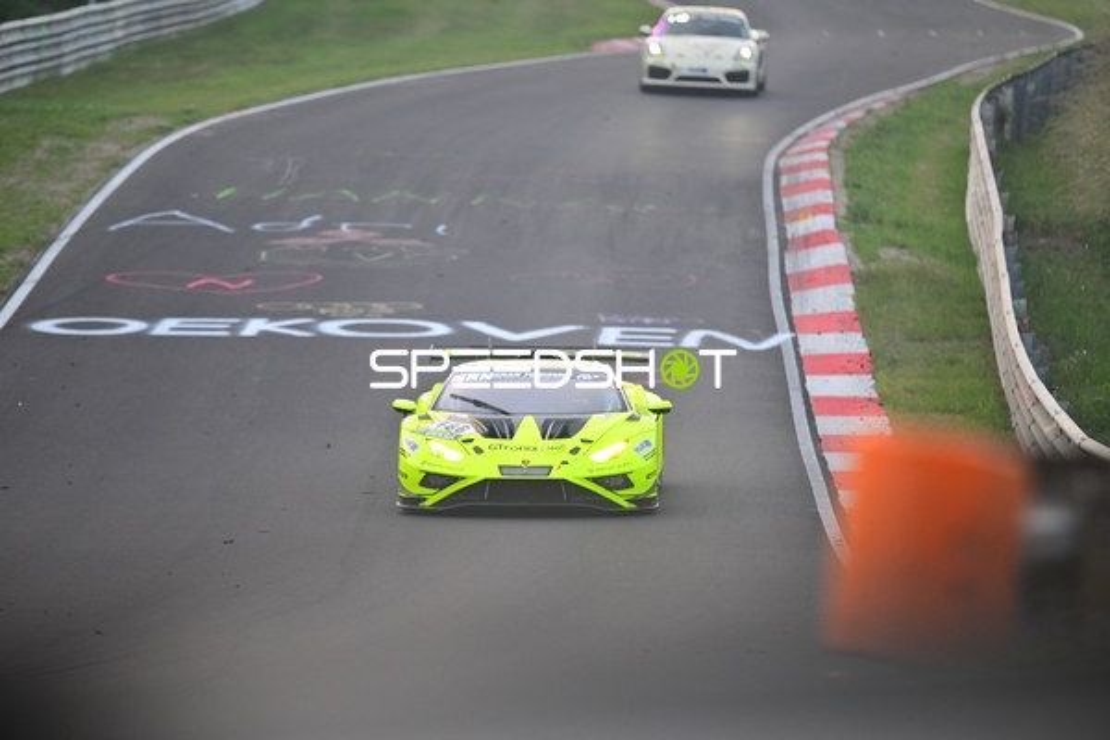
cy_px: 370
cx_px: 555
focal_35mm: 300
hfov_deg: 6.9
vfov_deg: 4.6
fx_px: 9249
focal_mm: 300
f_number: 2.8
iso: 1000
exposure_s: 1/1250
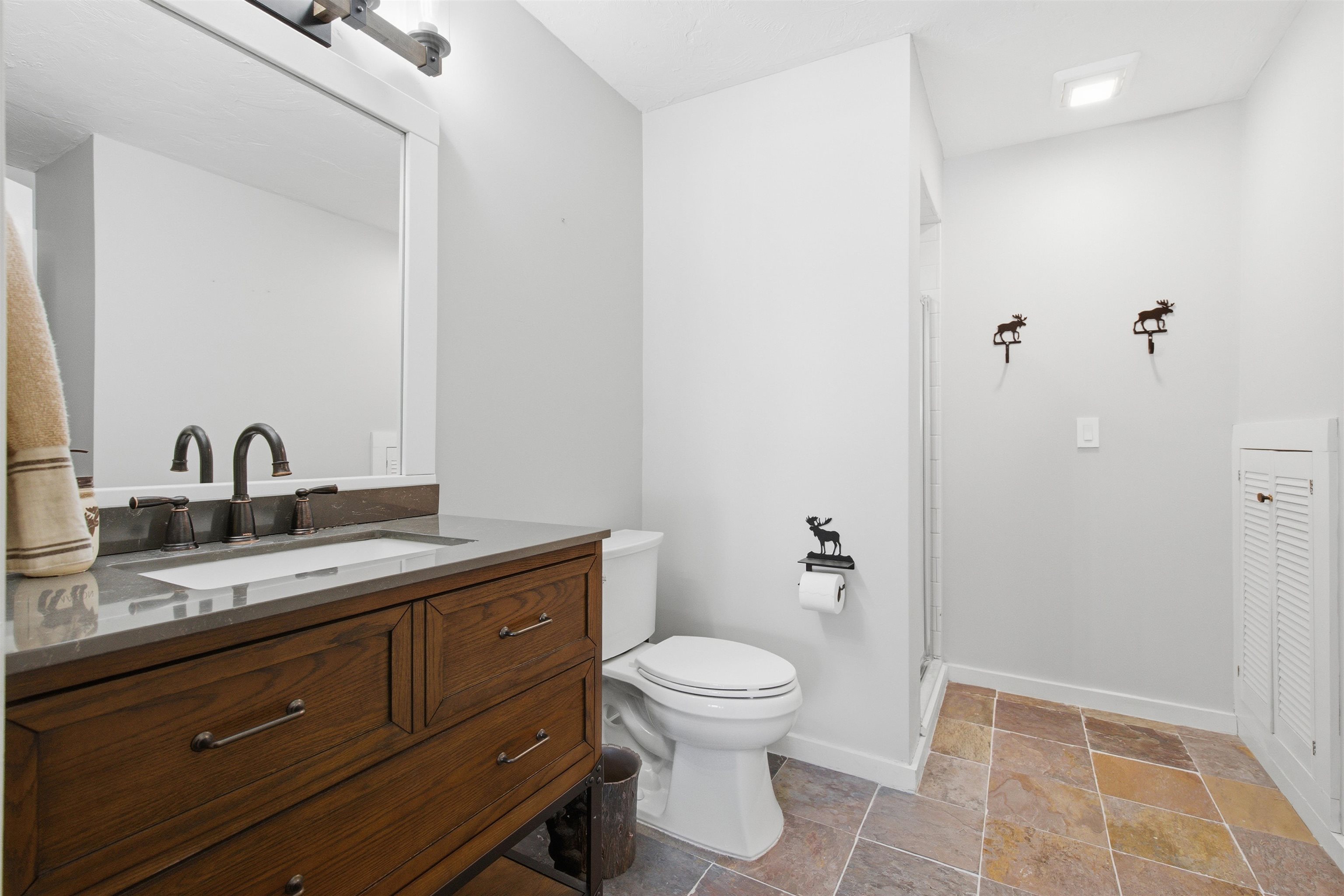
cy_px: 448
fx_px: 597
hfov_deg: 96.7
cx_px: 672
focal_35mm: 16
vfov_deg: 73.7
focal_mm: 16
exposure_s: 1/800
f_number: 8
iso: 1250
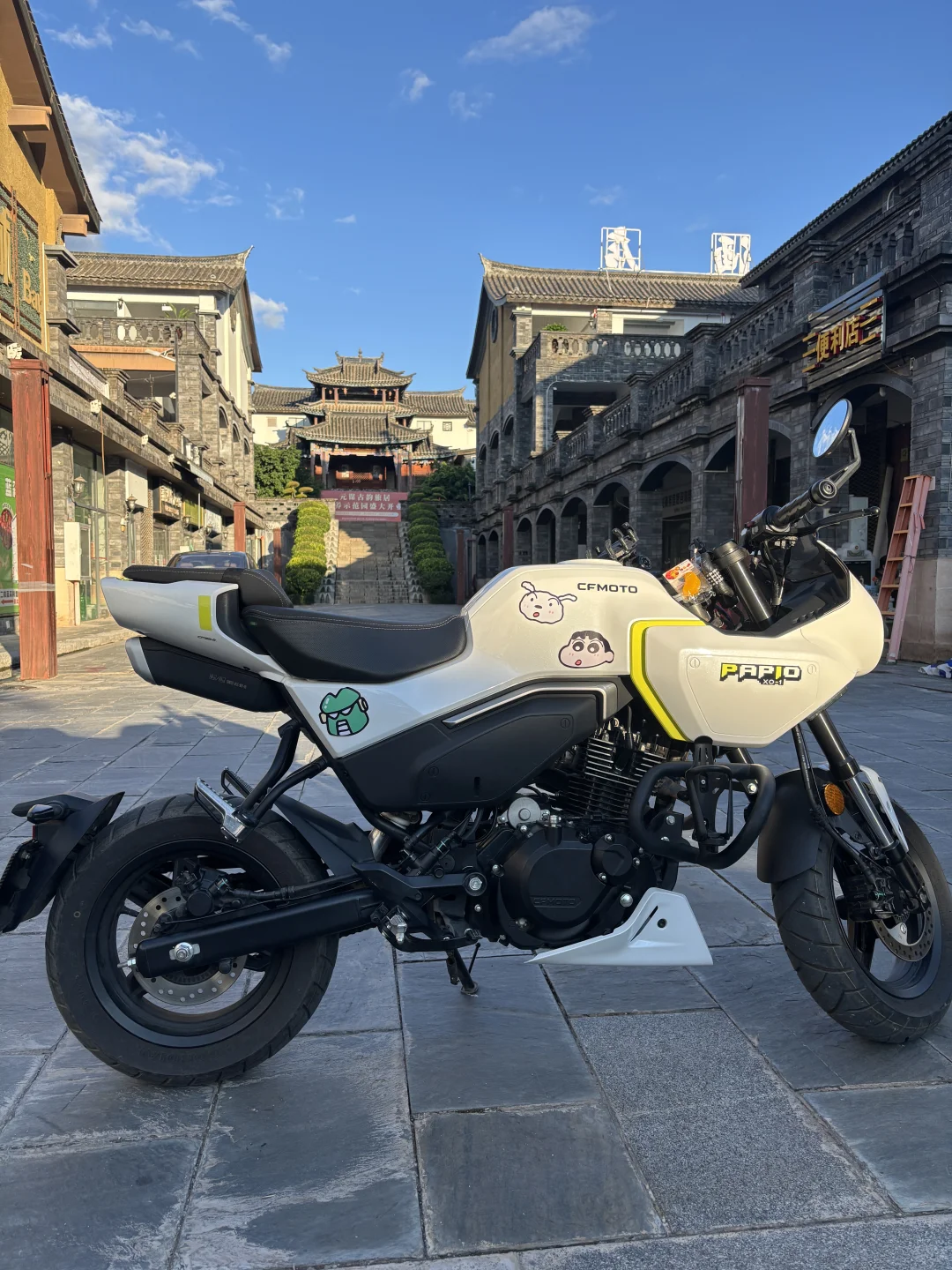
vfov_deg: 67.3
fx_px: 953
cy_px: 635
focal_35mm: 26
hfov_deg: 53.1
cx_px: 476
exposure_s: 1/1178
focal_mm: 5.96
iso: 50
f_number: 1.6
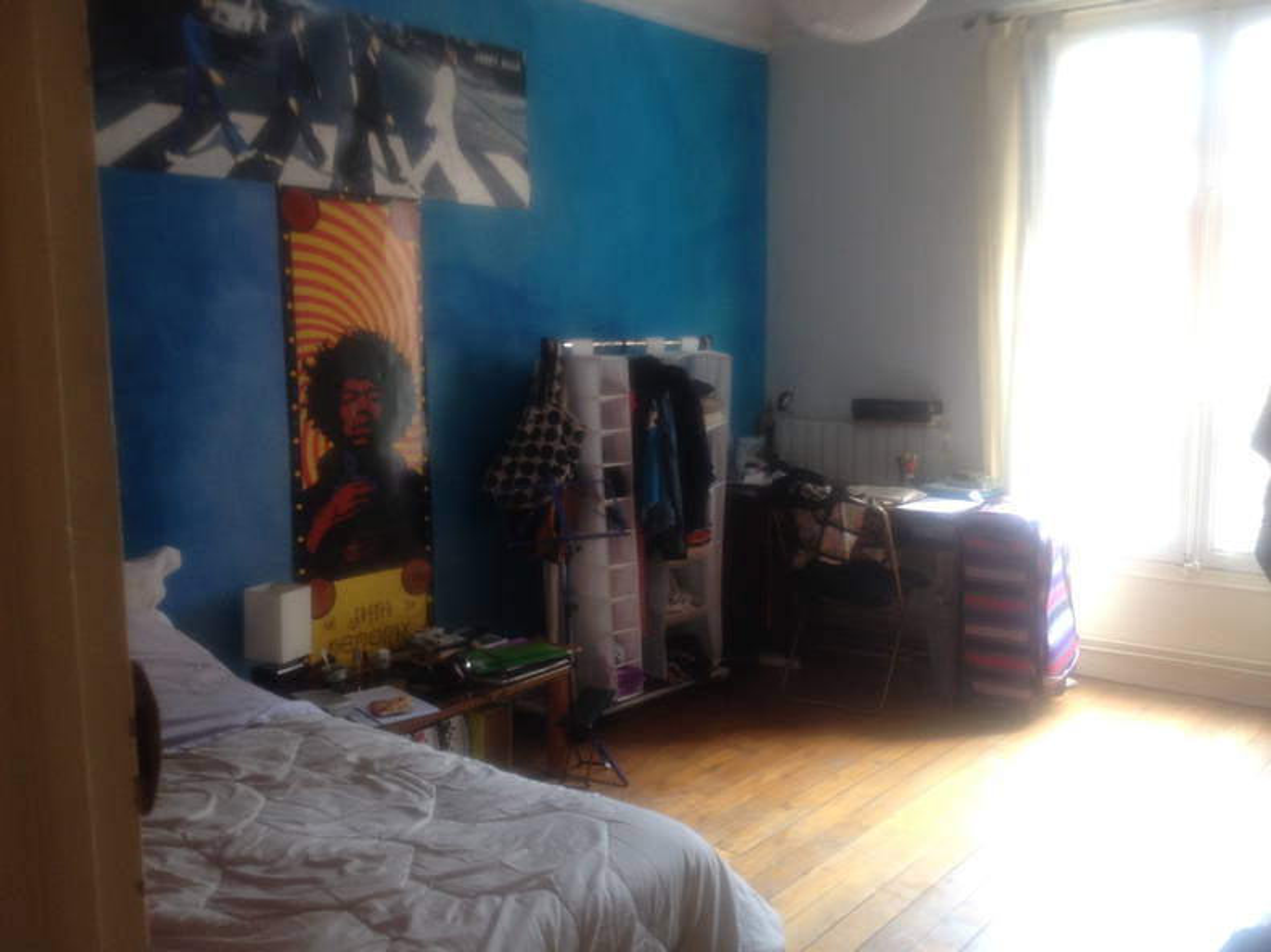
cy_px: 476
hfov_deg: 52.6
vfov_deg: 40.7
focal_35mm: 35
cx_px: 636
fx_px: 1285
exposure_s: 1/20
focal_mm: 4.28
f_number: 2.4
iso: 80
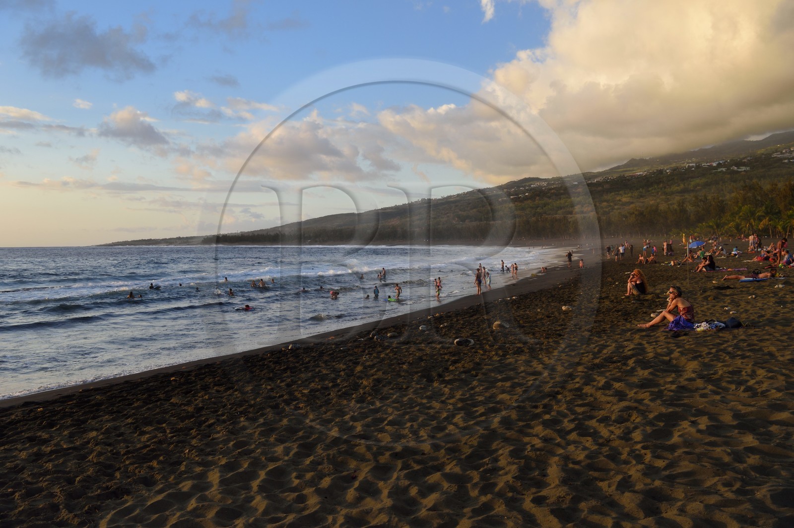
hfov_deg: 60.3
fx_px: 683
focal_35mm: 31
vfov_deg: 42.3
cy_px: 264
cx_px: 397
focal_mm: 31
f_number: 9
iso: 400
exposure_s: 1/250
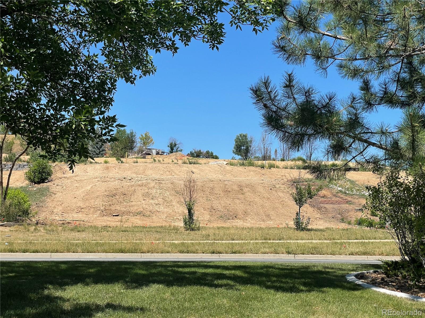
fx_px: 638
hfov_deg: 36.8
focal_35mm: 52
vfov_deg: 28.0
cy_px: 159
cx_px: 212
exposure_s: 1/1410
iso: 25
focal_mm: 6
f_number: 2
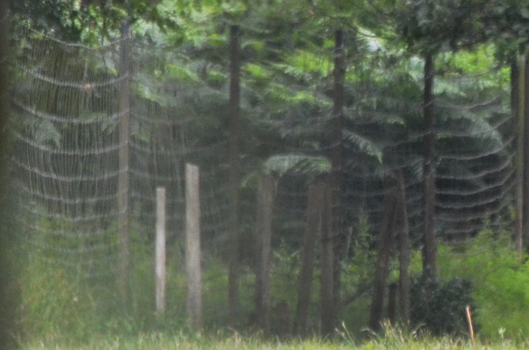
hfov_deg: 1.5
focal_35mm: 1378
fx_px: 20205
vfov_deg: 1.0
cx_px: 355
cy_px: -38
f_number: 5.6
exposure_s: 1/1000
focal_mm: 300
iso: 2500
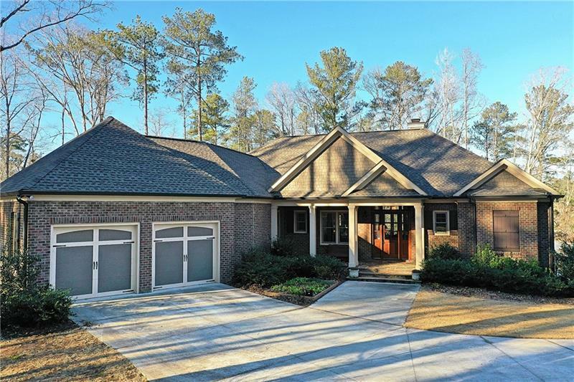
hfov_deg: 65.5
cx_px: 287
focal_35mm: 28
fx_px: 446
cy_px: 191
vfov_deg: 46.4
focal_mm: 10.26
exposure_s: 1/60
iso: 100
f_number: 4.5
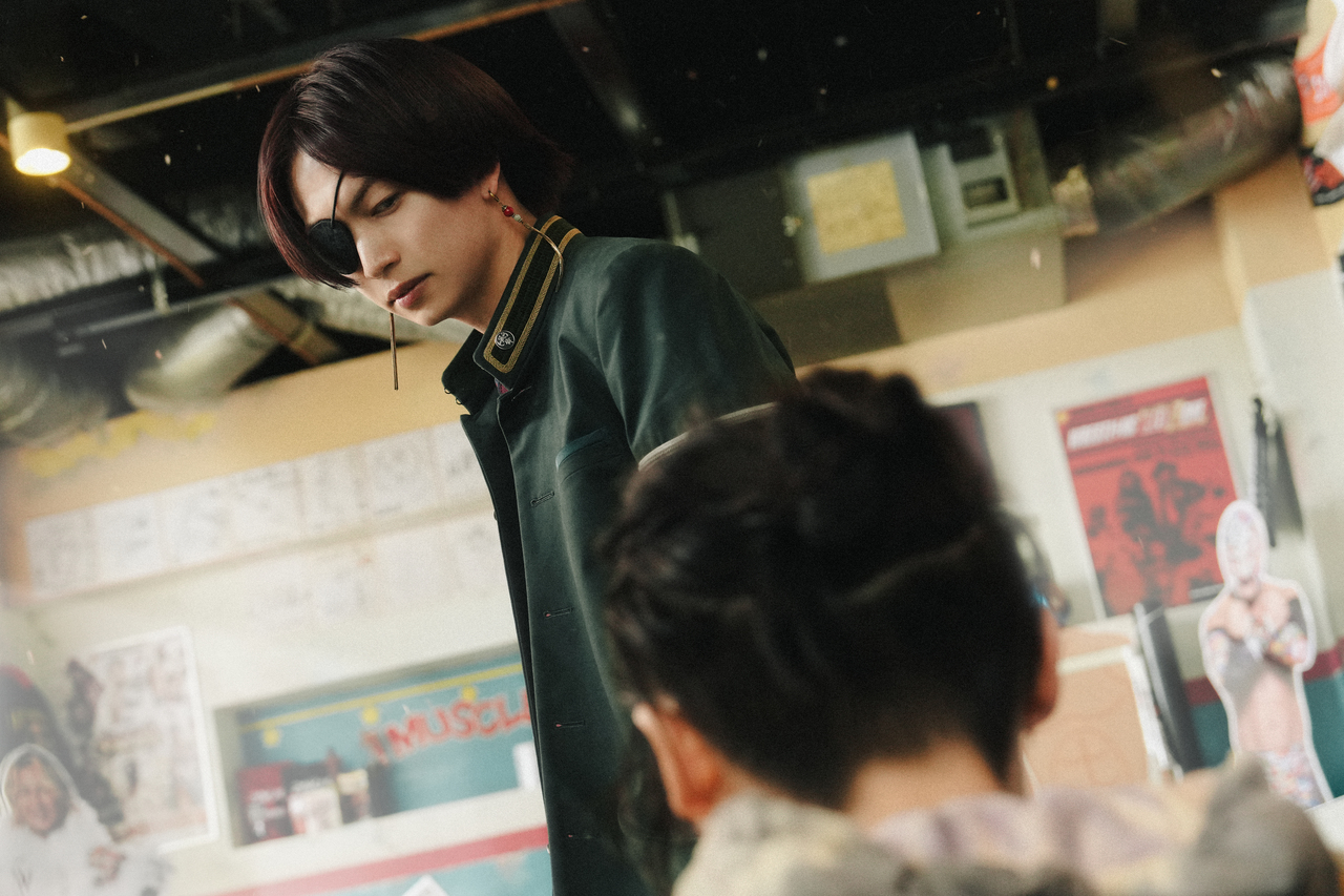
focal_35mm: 60
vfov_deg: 22.6
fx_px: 2240
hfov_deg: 33.4
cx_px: 672
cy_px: 448
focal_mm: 40
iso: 2000
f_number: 3.2
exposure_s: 1/160
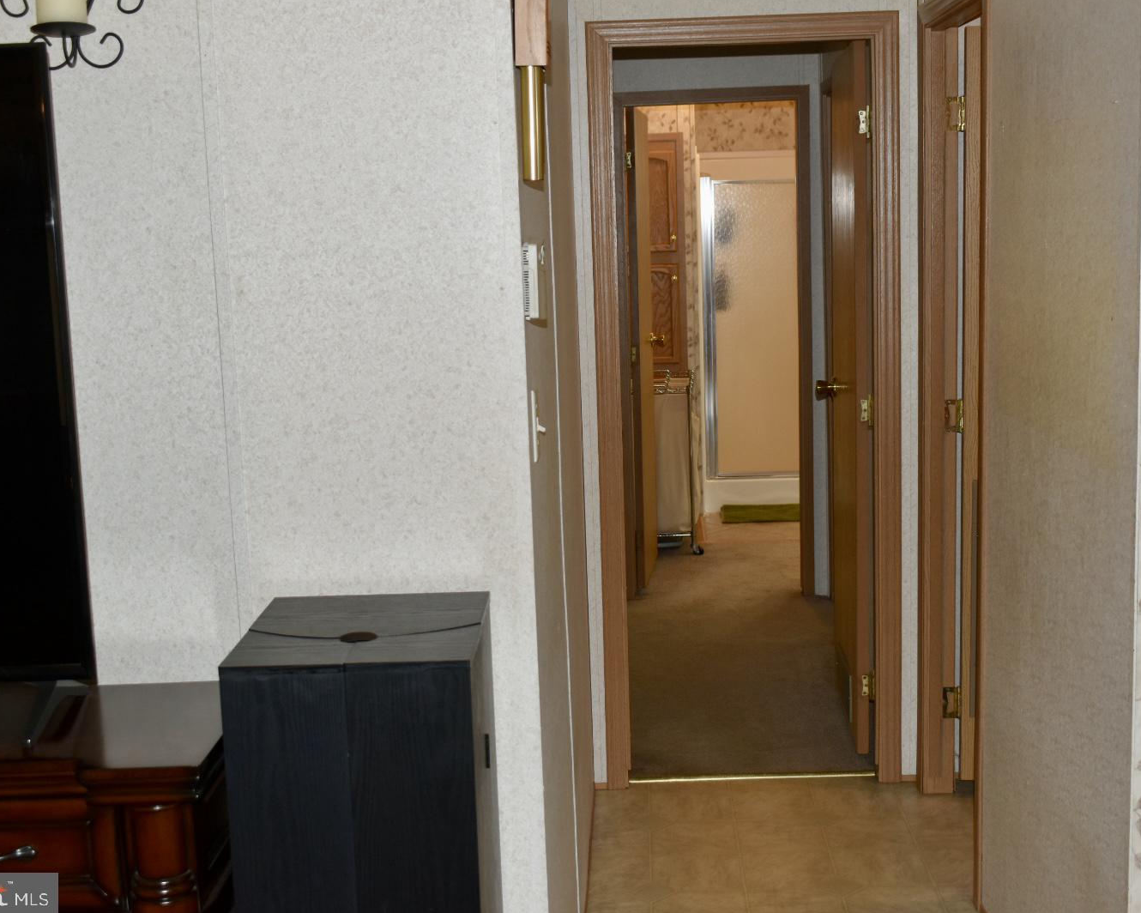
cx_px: 603
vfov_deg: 31.5
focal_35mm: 48
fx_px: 1621
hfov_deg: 38.8
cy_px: 458
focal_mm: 28
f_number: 5.6
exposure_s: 1/30
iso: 450
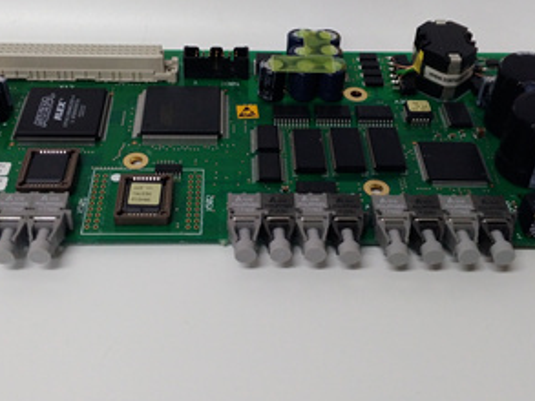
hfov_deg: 41.2
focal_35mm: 46
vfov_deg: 31.3
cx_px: 256
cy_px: 136
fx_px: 711
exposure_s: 1/33
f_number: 2
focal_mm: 3.79
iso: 199
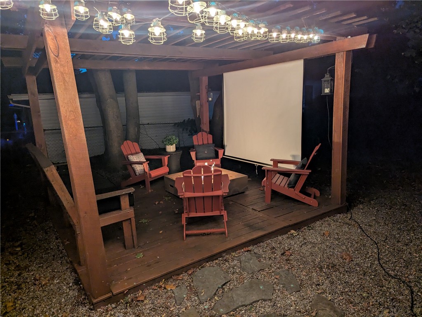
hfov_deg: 71.6
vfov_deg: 56.8
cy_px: 158
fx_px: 293
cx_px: 211
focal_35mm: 24
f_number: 1.85
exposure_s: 1/60
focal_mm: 6.81
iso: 782
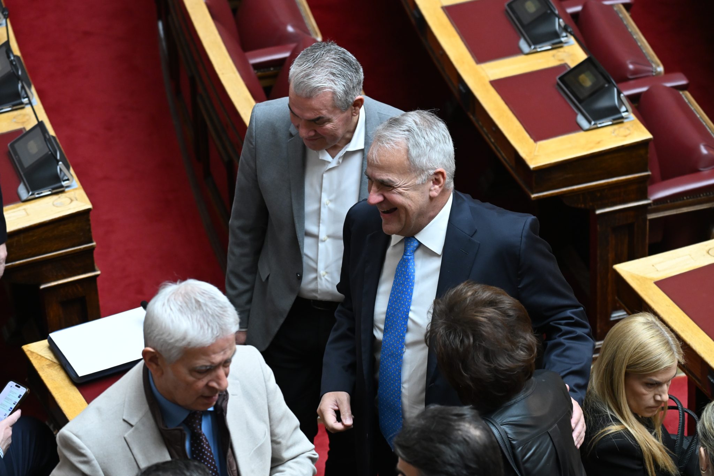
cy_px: 238
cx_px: 357
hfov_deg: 11.4
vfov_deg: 7.6
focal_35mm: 180
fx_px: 3569
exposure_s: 1/250
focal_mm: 180
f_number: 5.6
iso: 3200
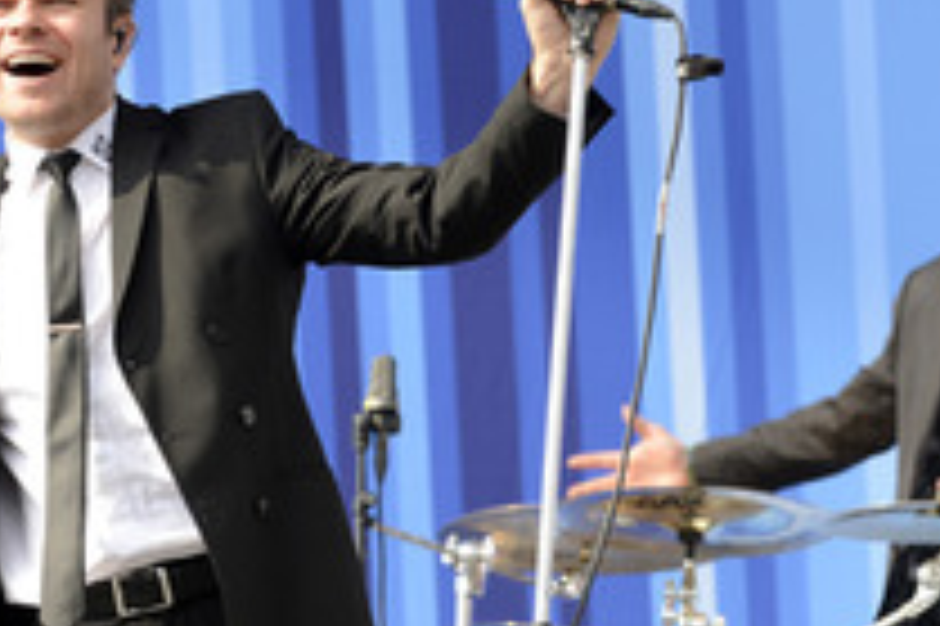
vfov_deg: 5.1
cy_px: 302
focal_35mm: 270
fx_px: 7044
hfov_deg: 7.6
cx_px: 407
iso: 200
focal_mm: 125
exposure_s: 1/400
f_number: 5.6
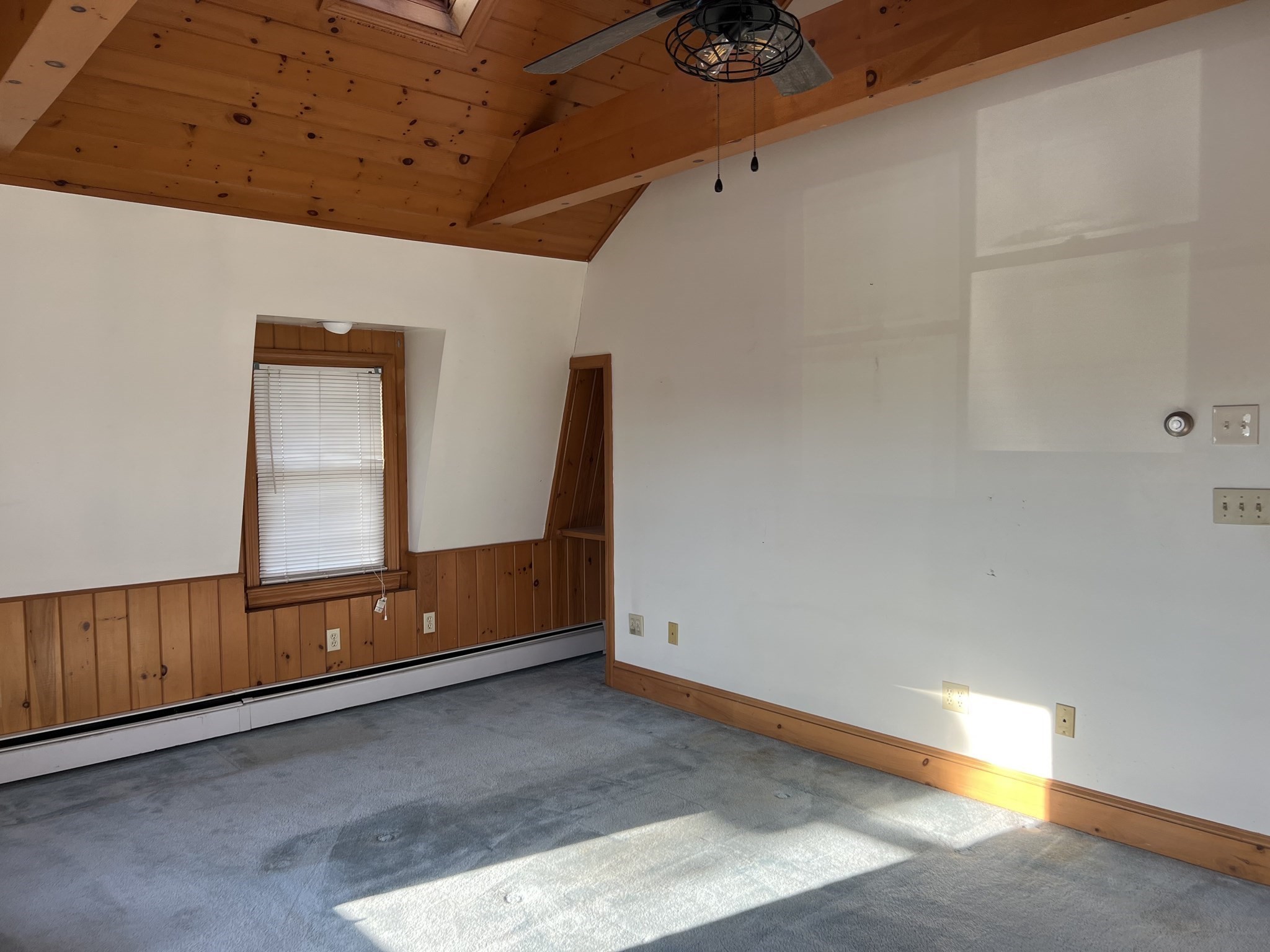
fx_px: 954
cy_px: 476
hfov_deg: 67.3
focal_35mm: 26
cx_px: 635
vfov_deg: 53.1
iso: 40
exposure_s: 1/247
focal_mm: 5.7
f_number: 1.5
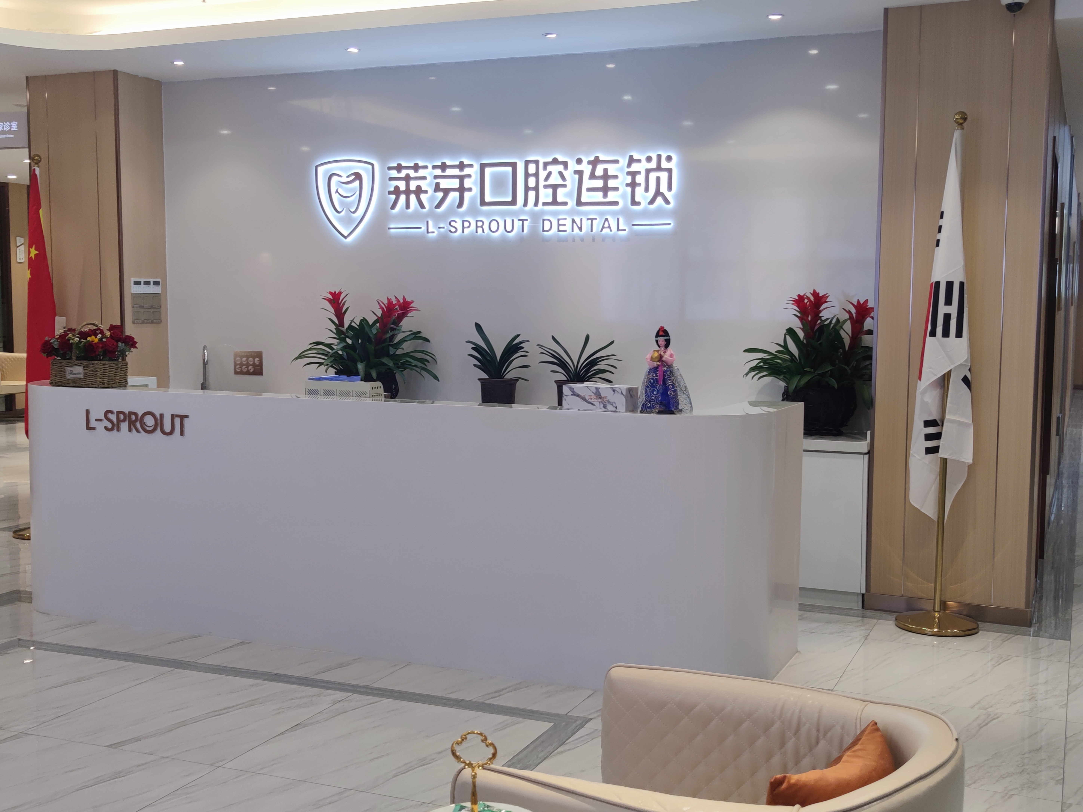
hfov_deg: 47.9
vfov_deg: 36.8
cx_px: 542
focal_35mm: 39
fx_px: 1220
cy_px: 406
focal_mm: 6.72
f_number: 1.69
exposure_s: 1/101
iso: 50
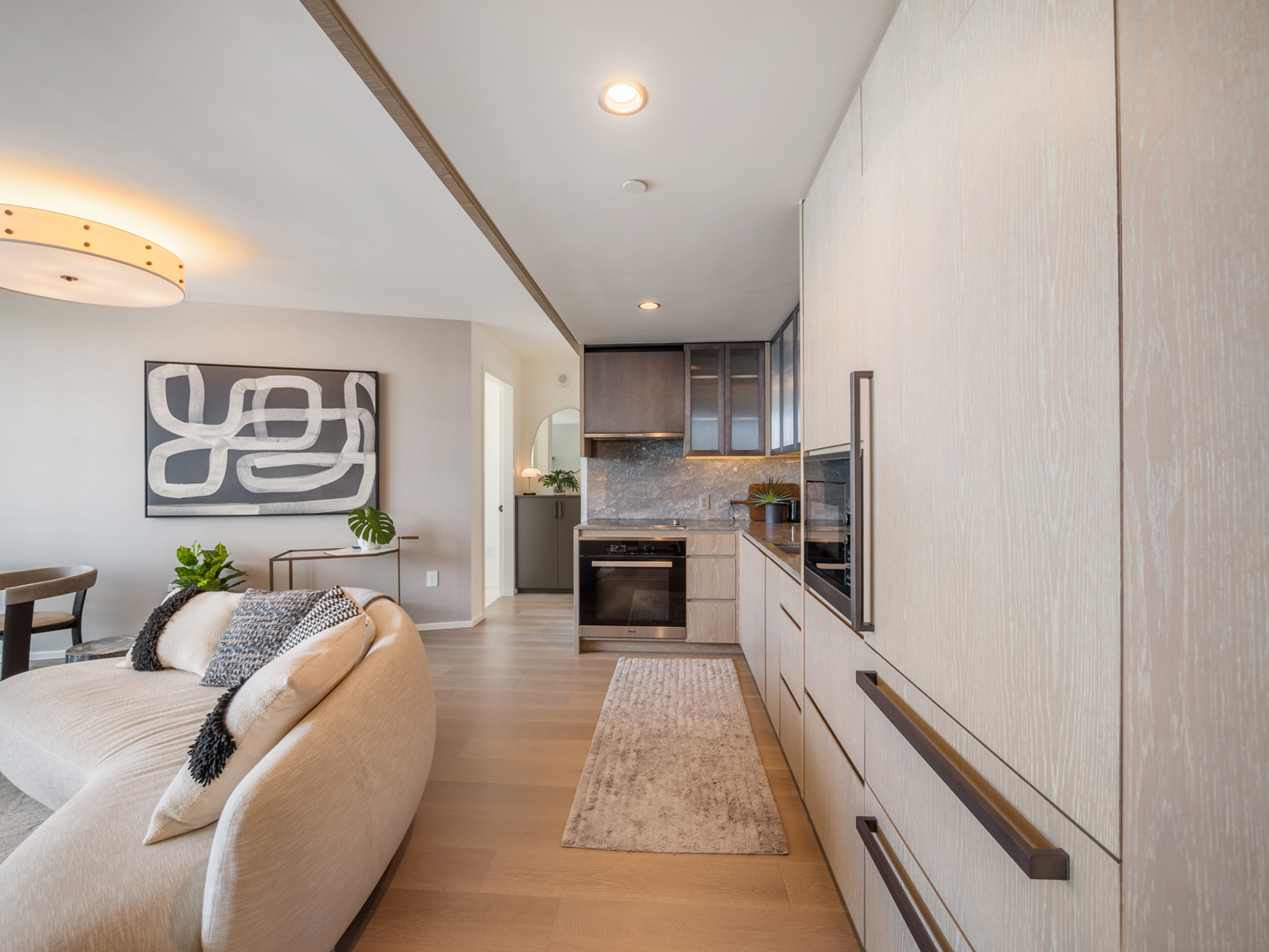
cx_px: 634
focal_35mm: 14
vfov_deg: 85.7
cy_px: 476
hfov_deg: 102.1
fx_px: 513
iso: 200
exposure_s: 1/200
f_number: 4
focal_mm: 7
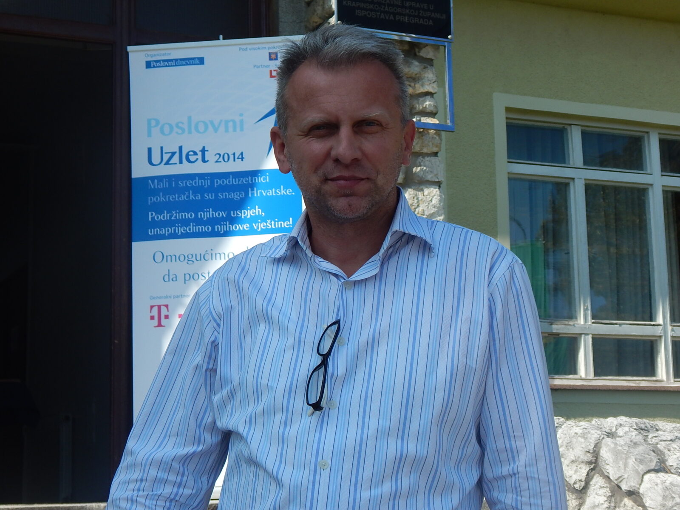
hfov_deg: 26.0
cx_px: 340
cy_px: 255
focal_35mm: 75
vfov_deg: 19.6
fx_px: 1473
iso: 125
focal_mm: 13.5
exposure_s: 1/800
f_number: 4.2
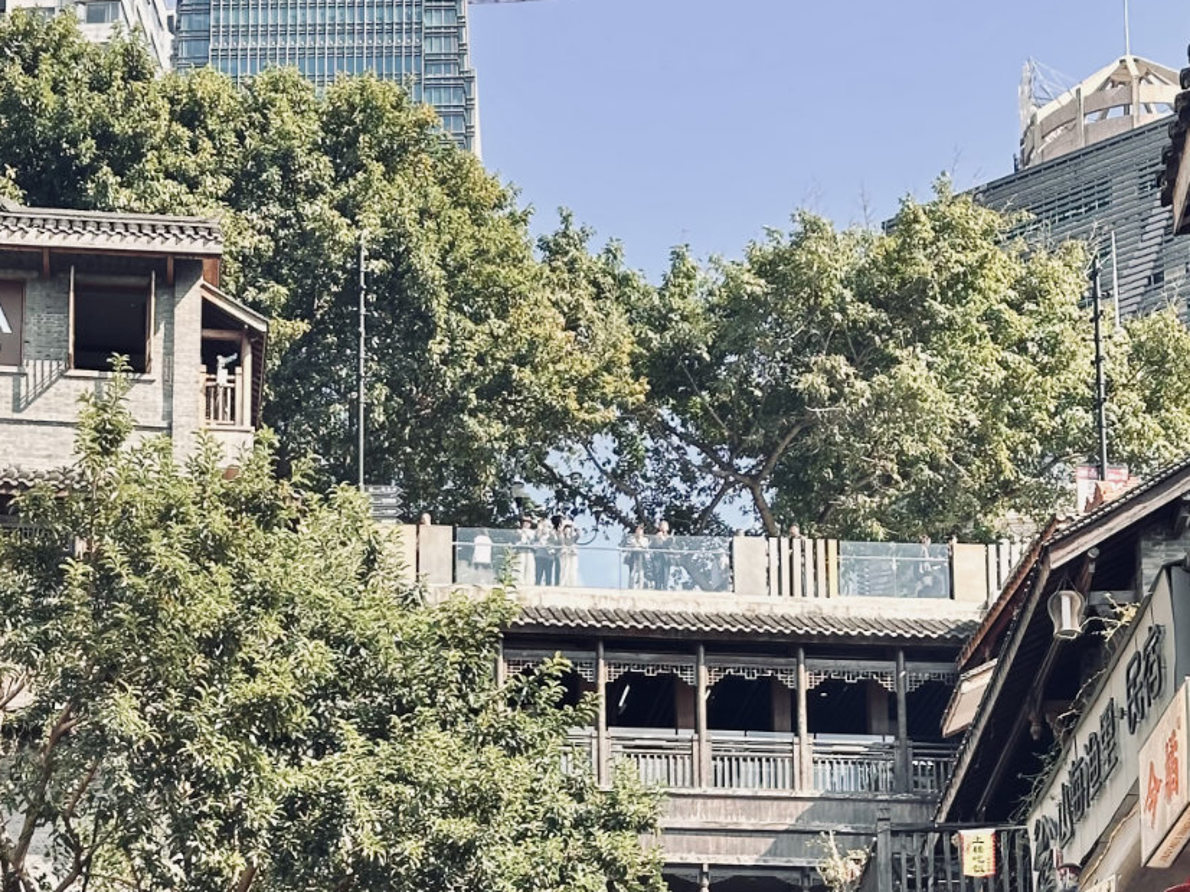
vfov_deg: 15.3
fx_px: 3196
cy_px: 1075
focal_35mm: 93
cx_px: 454
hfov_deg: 21.1
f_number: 1.8
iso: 64
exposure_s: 1/521
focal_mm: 6.9
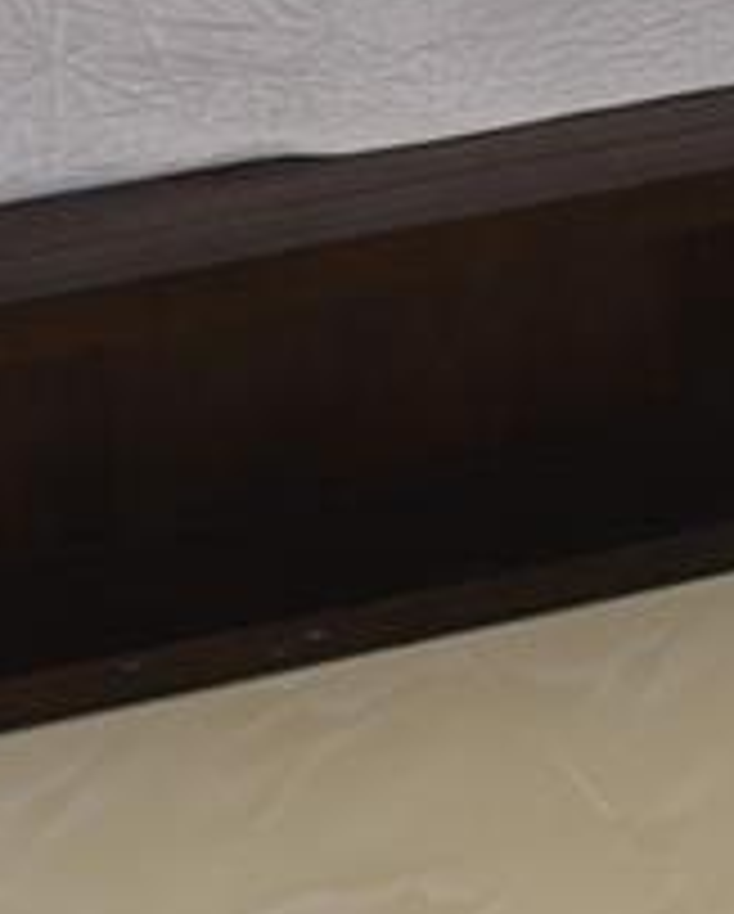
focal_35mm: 144
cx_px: 104
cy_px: -603
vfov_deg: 12.5
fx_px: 3901
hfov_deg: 10.7
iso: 200
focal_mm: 26
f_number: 3.5
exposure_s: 1/80
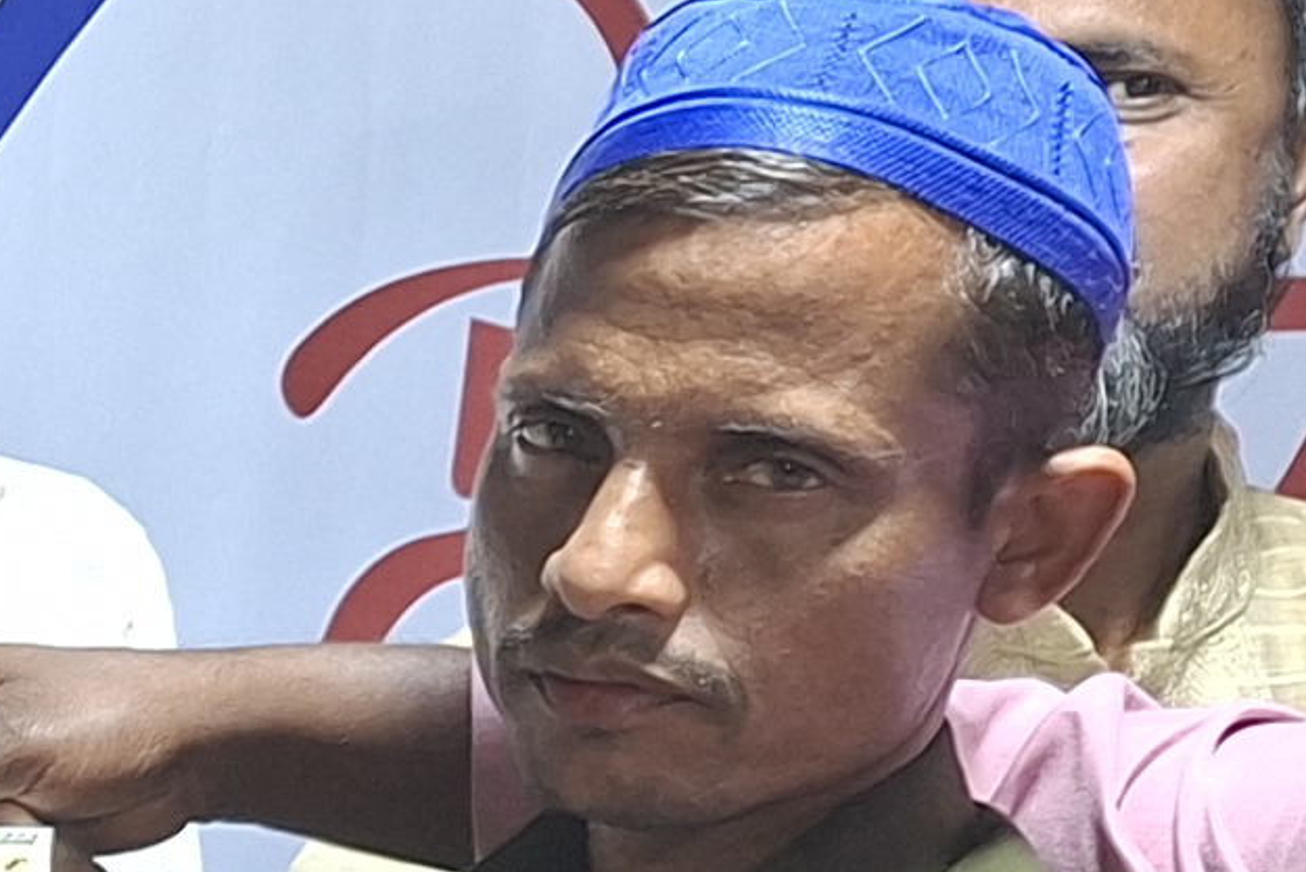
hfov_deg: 11.5
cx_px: -1634
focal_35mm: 153
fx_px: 5551
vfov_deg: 8.8
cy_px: 1322
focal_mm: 5.54
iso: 50
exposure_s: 1/100
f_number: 1.8
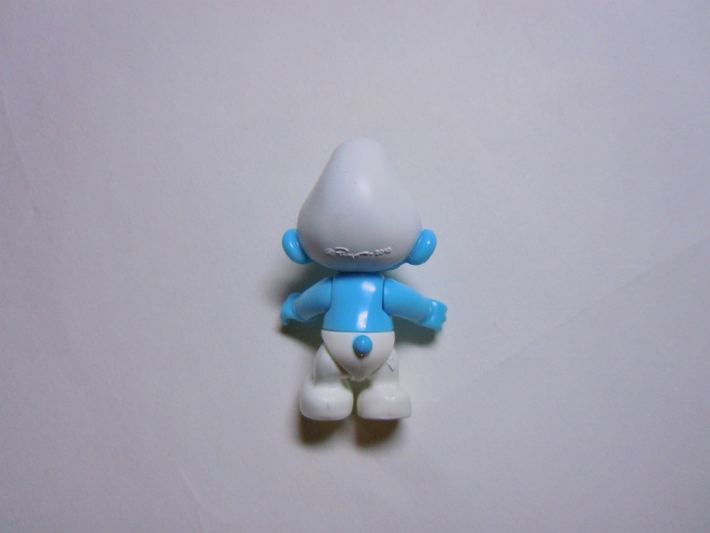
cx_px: 355
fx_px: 615
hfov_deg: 60.0
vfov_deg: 46.8
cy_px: 266
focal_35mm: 30
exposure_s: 1/320
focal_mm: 5.4
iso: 400
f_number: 3.5
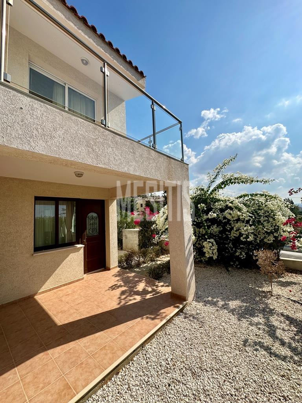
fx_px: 163
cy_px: 202
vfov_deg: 102.1
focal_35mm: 14
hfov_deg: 85.7
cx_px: 151
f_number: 2.2
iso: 50
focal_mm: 2.22
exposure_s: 1/3509
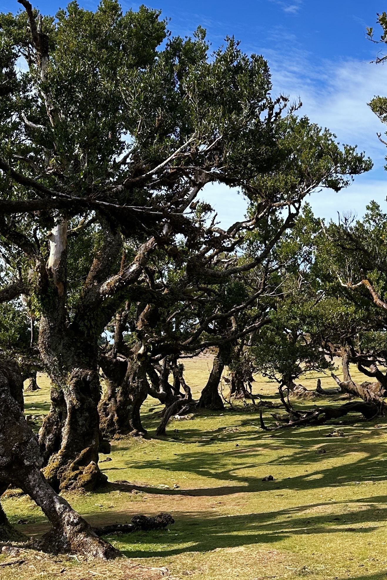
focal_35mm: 51
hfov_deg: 25.8
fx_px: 822
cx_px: 331
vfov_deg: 38.7
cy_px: 225
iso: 80
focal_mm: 6.86
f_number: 1.78
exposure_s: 1/3247
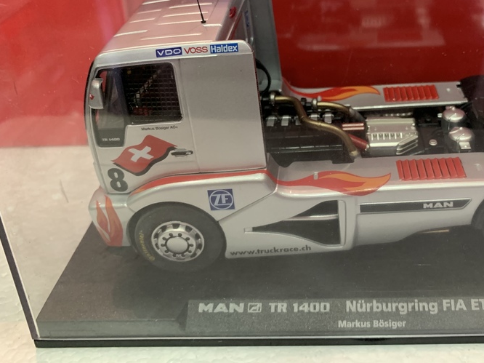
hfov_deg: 45.6
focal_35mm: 40
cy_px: 92
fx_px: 559
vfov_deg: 35.2
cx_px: 348
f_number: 1.8
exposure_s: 1/50
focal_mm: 4.25
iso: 250
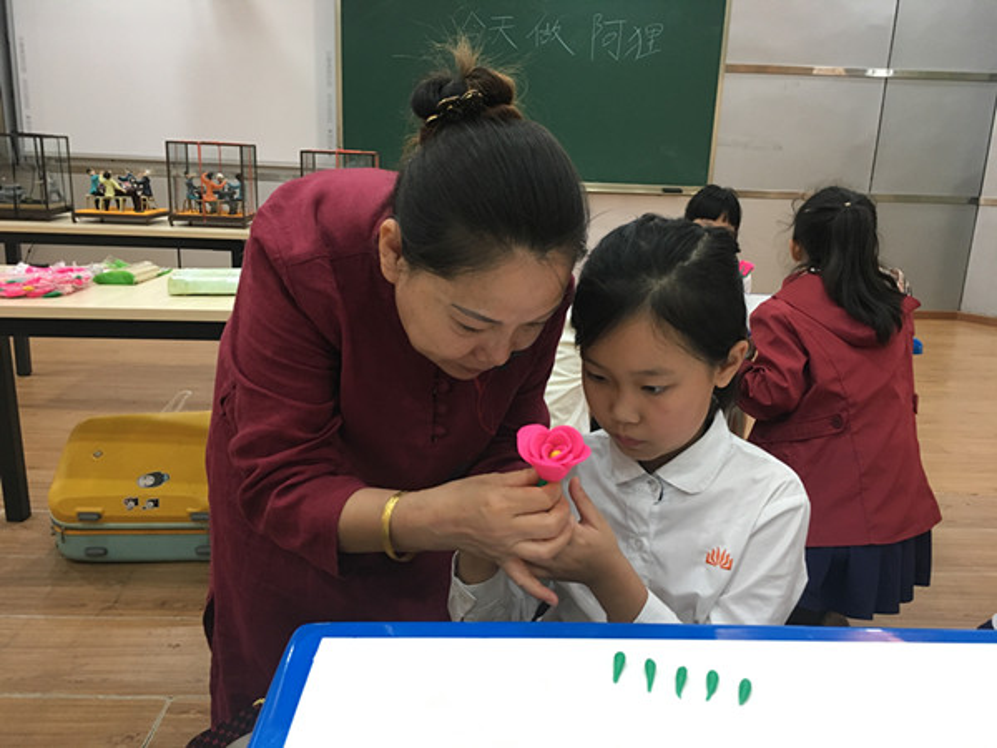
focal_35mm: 29
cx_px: 498
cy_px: 374
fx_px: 835
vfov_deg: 48.2
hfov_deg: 61.7
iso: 160
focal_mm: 4.15
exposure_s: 1/33
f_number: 2.2
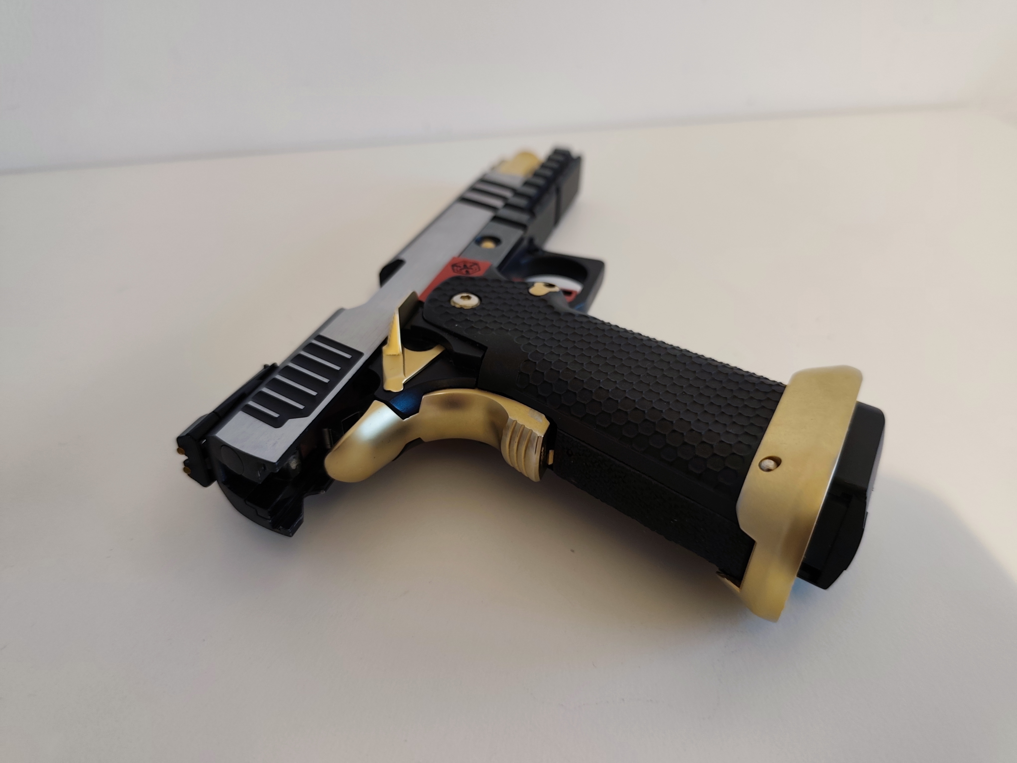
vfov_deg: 58.9
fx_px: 676
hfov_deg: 73.9
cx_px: 508
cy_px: 382
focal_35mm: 23
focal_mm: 6.19
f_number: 1.65
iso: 640
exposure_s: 1/50
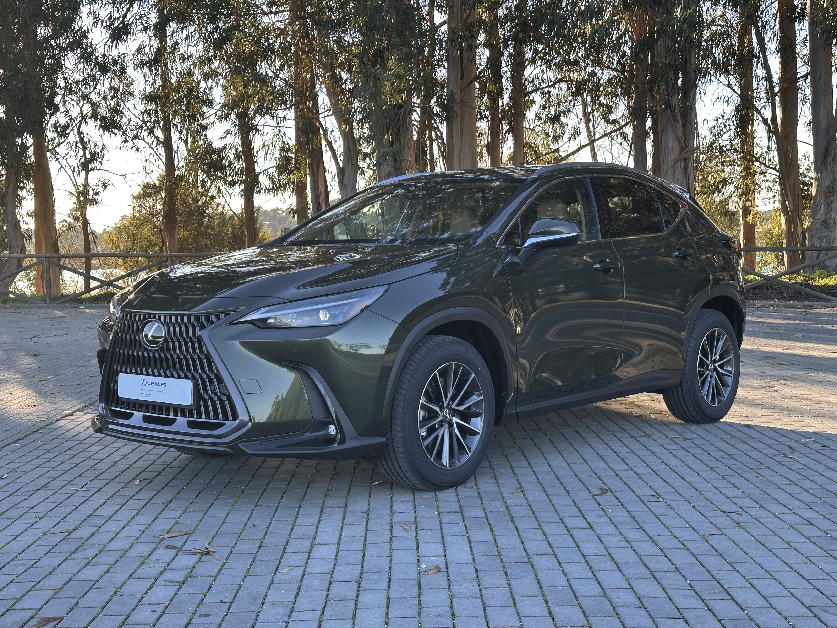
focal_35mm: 48
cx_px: 418
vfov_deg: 30.3
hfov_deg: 39.7
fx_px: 1161
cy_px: 314
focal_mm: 6.86
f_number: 1.78
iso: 64
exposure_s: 1/312
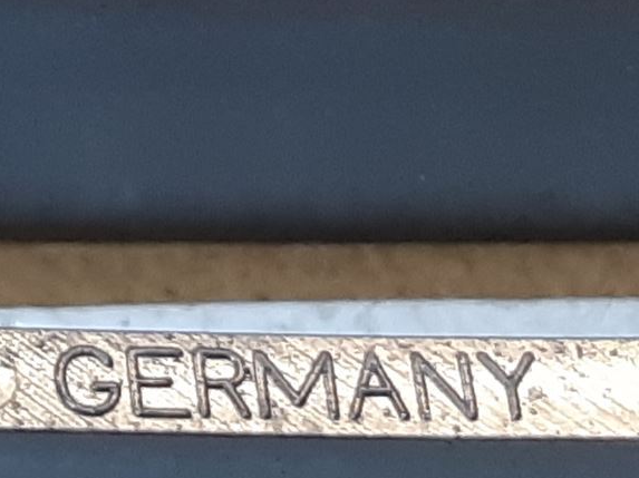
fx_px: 1716
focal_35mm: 93
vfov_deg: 15.7
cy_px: 49
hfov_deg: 19.1
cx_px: -253
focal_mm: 3.93
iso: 160
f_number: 1.7
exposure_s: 1/50
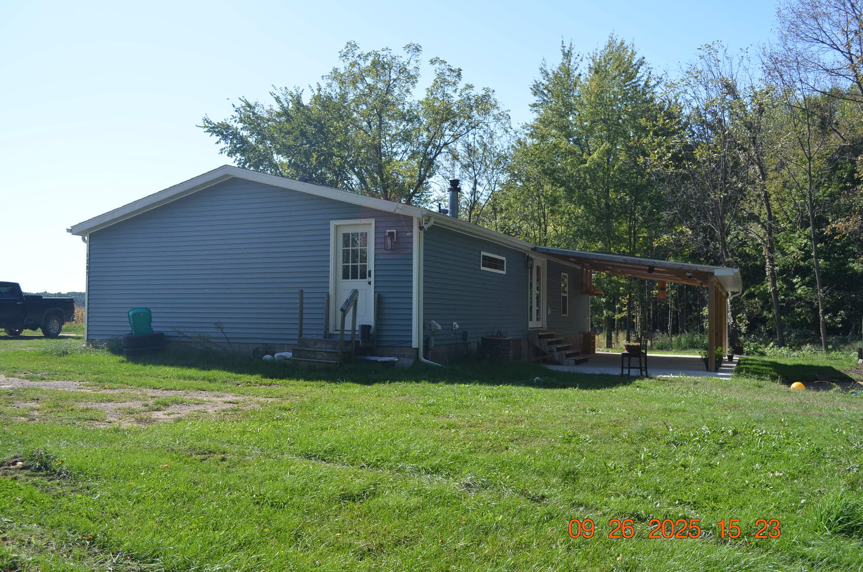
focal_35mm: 33
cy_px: 286
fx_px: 789
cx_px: 432
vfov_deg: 39.8
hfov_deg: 57.3
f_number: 7.1
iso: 200
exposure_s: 1/200
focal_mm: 22
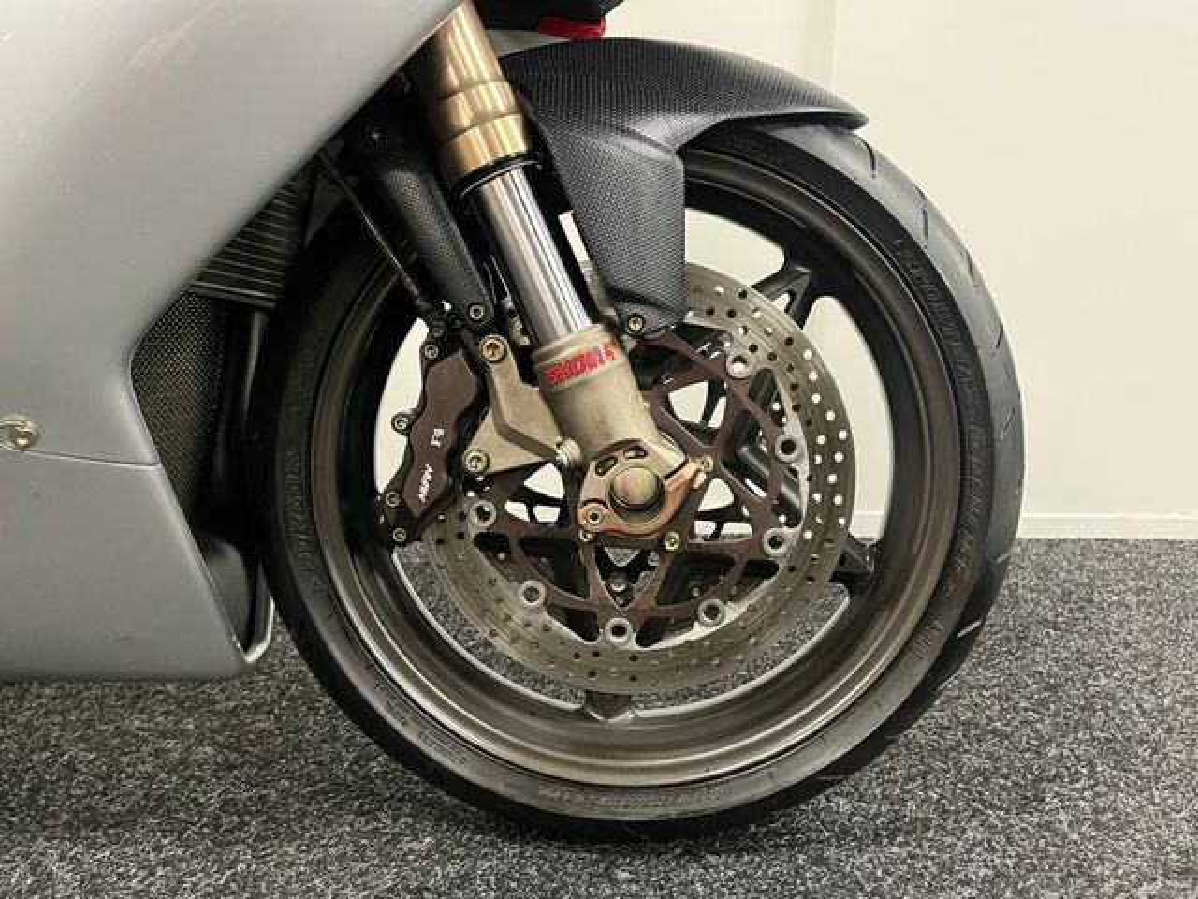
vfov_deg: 53.1
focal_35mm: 26
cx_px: 599
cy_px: 450
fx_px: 900
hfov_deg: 67.3
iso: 500
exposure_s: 1/50
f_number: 1.6
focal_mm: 5.1
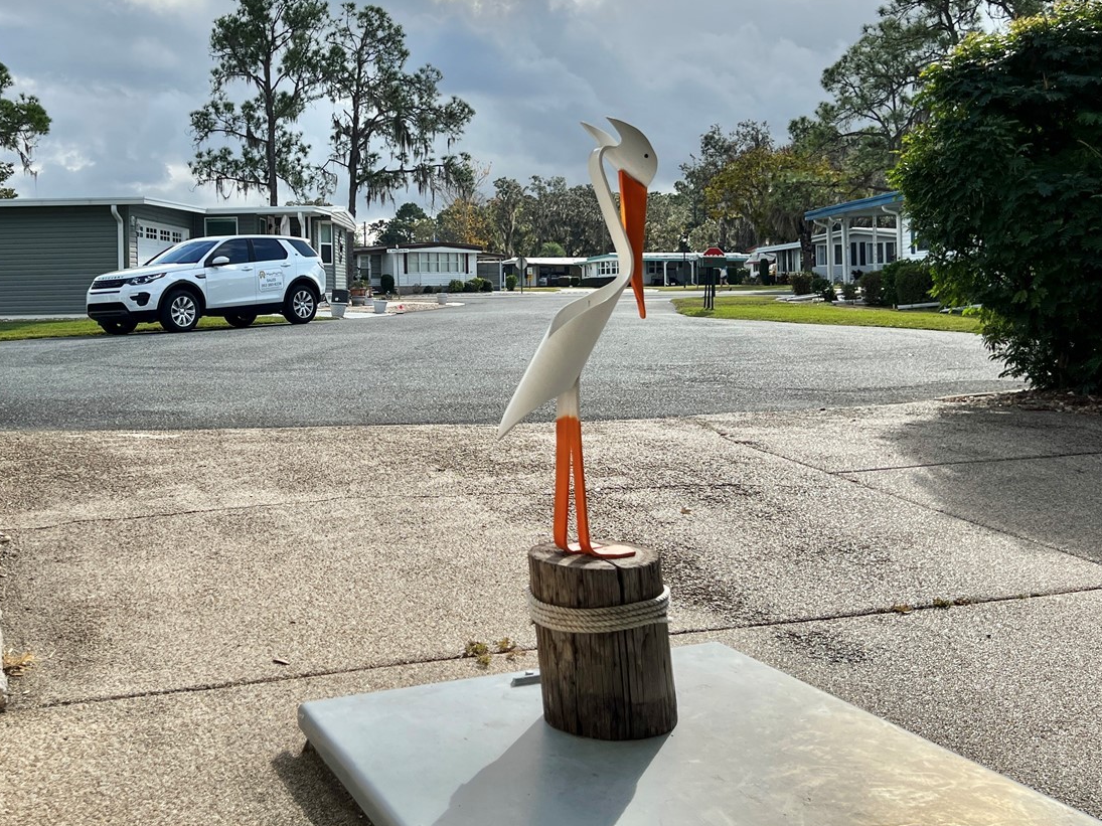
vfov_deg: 37.2
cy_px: 263
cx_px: 455
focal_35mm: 38
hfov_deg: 48.8
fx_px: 1210
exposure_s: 1/5882
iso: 50
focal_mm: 5.7
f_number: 1.5
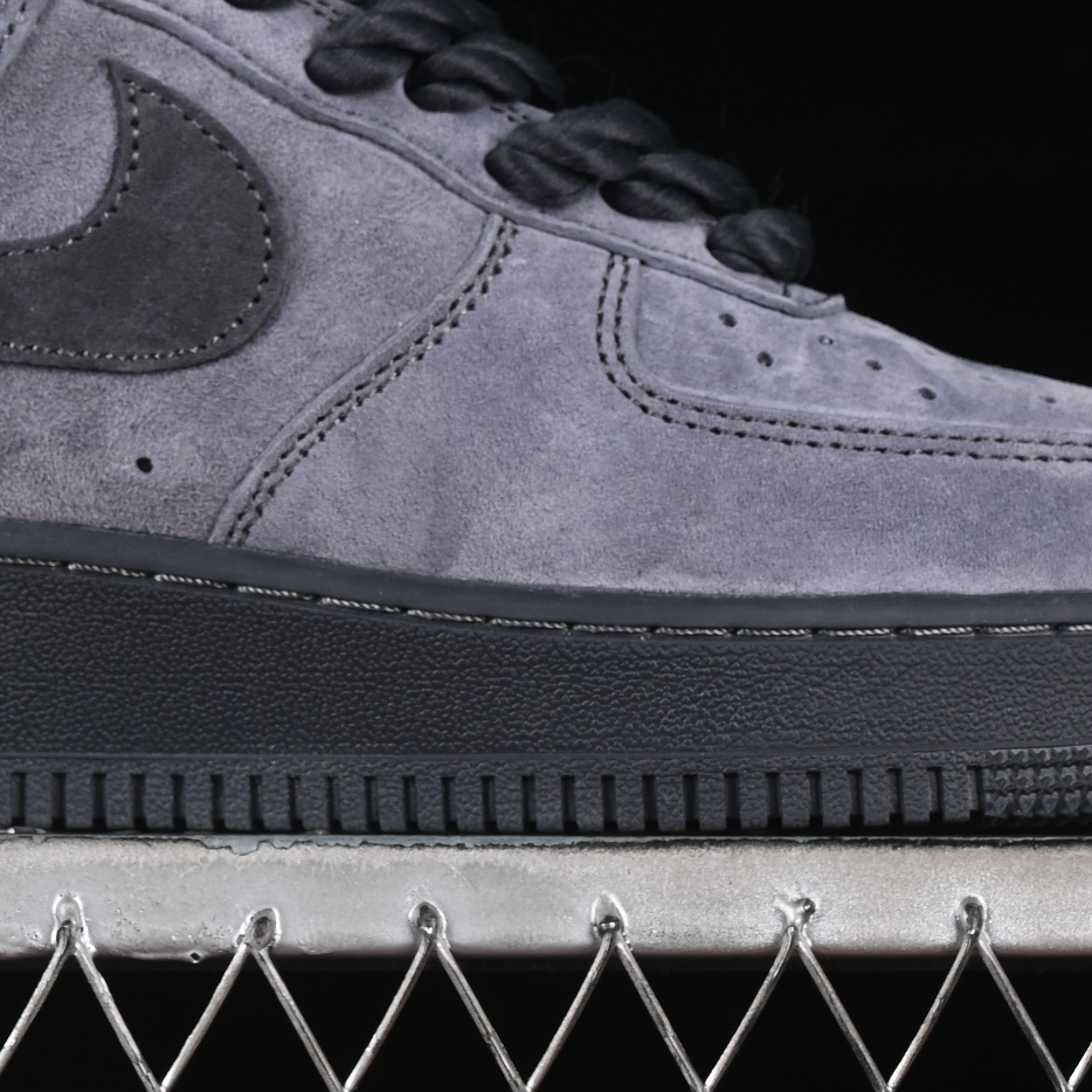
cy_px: 163
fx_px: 6781
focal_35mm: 190
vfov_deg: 9.2
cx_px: 241
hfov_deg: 9.2
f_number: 8
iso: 160
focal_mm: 50
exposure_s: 1/60
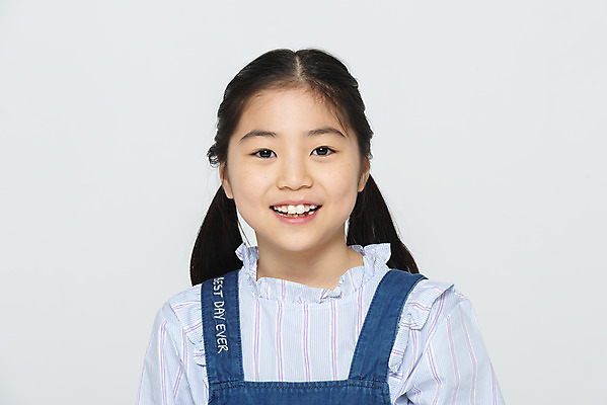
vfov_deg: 6.9
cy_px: 202
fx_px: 3374
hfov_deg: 10.3
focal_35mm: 200
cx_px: 304
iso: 100
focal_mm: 200
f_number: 14
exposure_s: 1/125
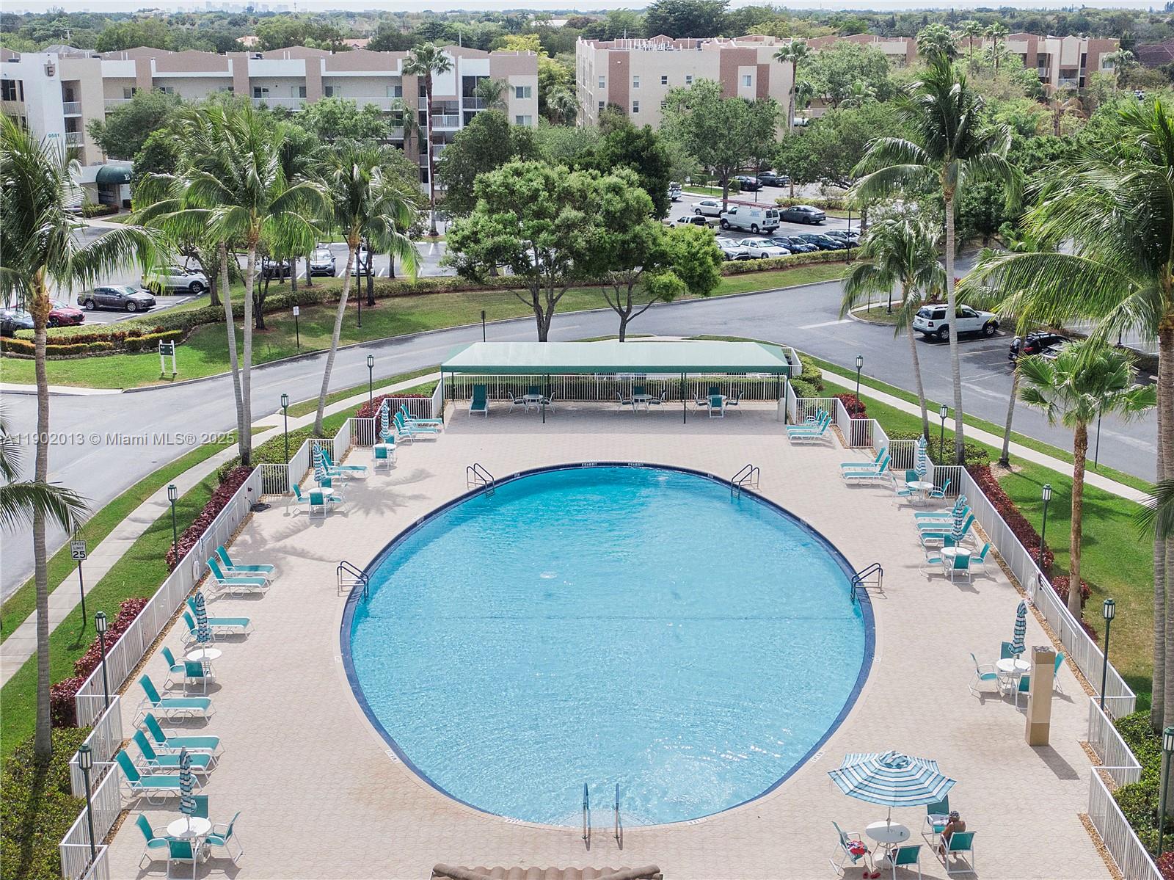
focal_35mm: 47
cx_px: 587
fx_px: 1594
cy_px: 440
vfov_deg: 30.9
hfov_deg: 40.4
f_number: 3.8
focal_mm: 8.42
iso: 100
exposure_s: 1/1600
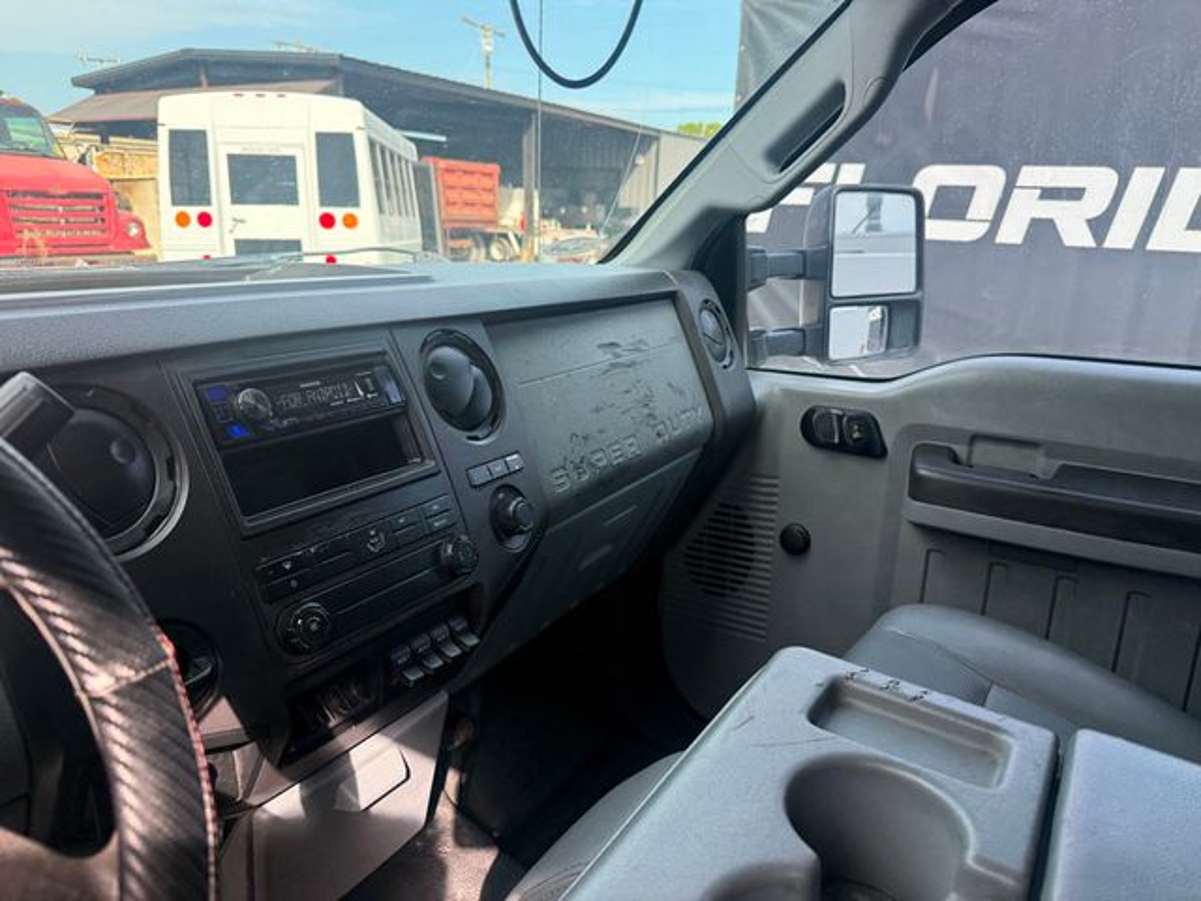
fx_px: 833
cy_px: 450
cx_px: 600
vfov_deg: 56.8
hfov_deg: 71.6
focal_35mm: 24
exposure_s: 1/532
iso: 100
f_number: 1.78
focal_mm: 6.76
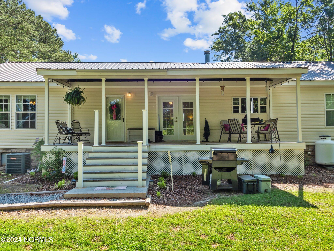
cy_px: 126
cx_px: 167
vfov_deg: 49.7
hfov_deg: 63.4
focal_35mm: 28
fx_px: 270
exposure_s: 1/400
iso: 200
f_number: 5.6
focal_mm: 14
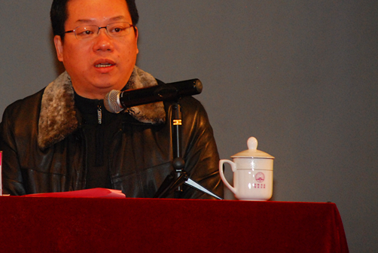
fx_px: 3393
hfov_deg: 6.4
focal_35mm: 323
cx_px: 93
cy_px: 60
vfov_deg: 4.3
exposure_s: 1/160
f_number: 5.6
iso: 1250
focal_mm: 135
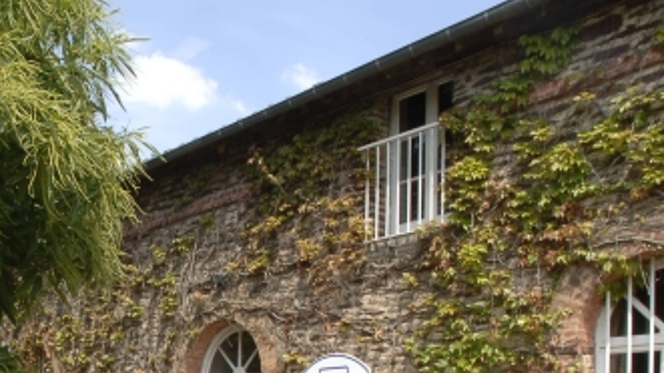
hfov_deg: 38.4
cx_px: 92
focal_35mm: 51
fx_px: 898
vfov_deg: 21.8
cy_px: 443
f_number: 14
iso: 200
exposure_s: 1/60
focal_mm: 14
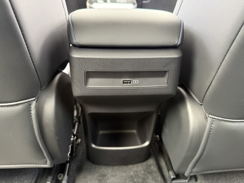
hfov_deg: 71.6
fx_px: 169
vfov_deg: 56.8
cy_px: 92
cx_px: 122
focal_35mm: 24
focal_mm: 6.76
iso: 800
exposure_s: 1/42
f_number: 1.78
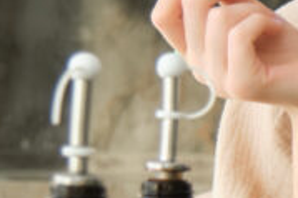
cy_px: 97
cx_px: 621
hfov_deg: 9.1
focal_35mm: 212
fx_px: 1753
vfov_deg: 6.5
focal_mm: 24.9
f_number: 2.8
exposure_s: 1/500
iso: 200
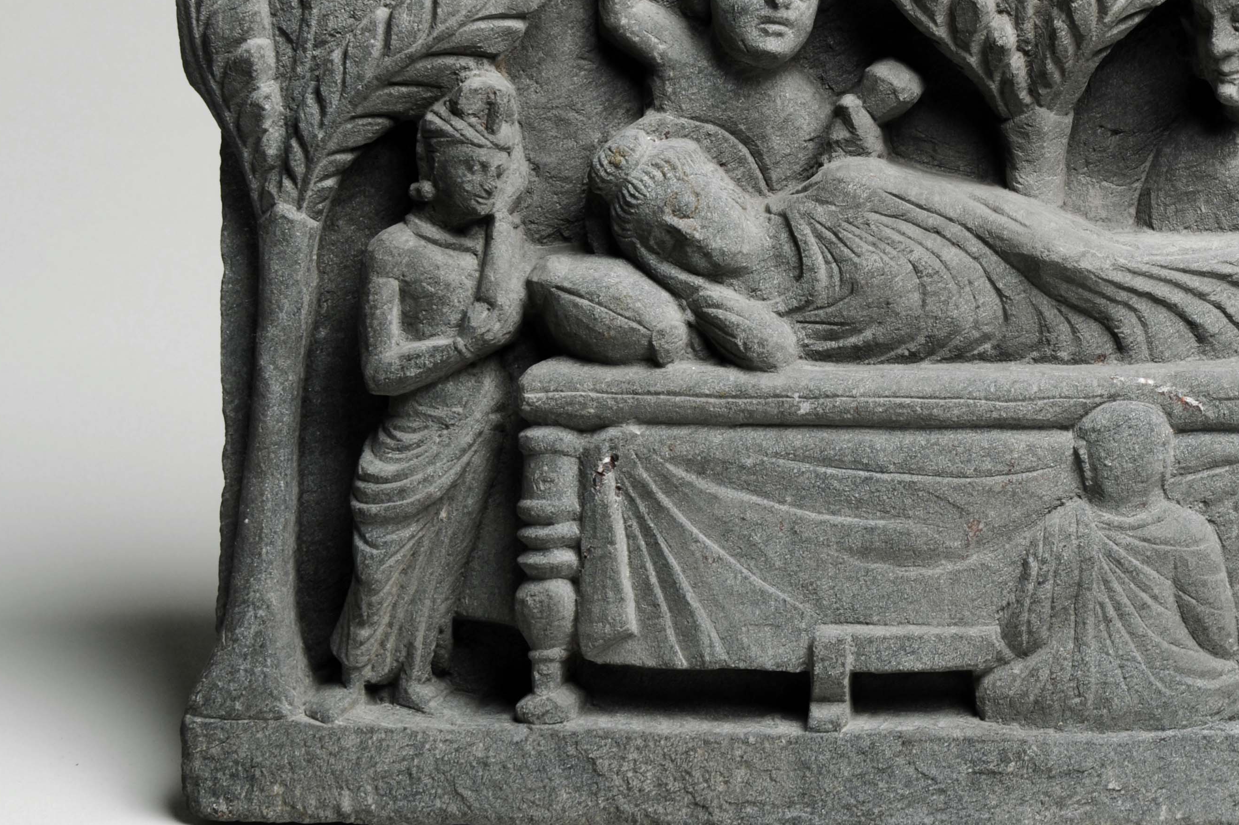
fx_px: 6742
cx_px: 974
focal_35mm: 196
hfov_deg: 10.5
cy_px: 329
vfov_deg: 7.0
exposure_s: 1/200
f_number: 16
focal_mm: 122
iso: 400
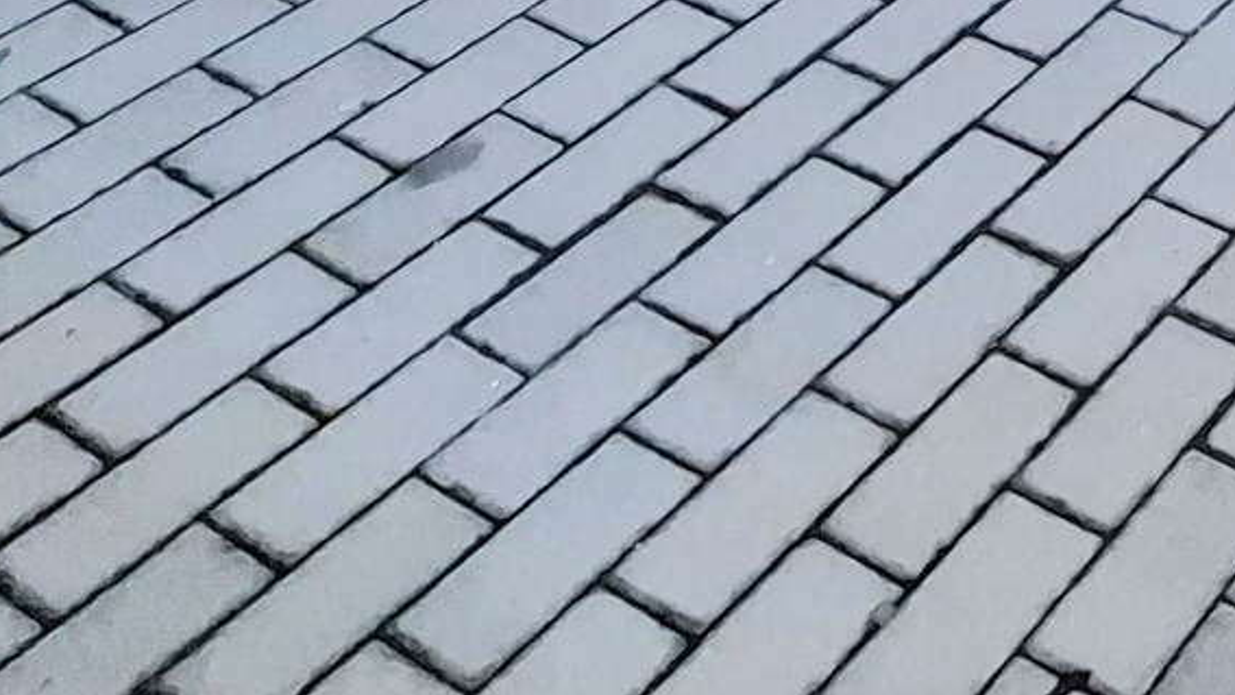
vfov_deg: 11.6
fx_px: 2096
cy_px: -1342
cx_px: 1614
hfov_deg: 27.3
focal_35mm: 64
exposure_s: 1/100
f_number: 2.2
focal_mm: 1.74
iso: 40
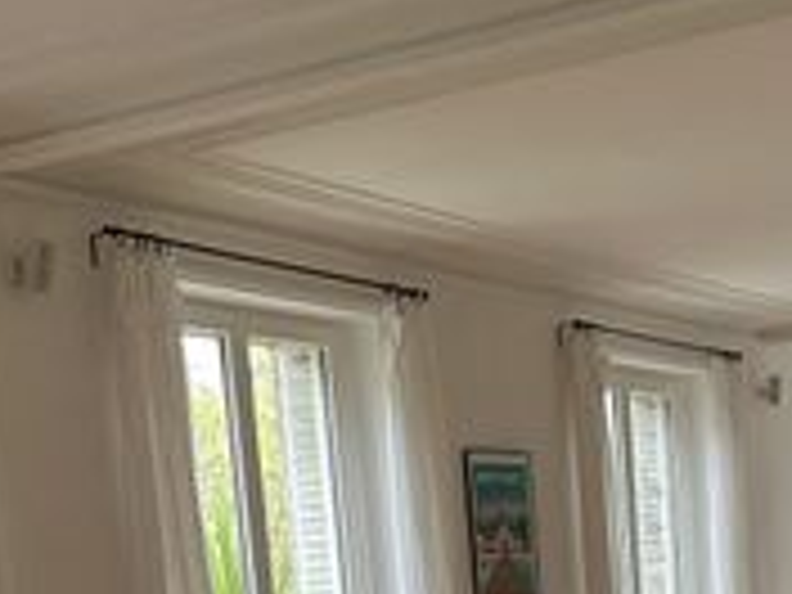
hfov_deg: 23.6
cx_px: 603
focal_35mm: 82
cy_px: 891
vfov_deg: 16.4
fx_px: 1876
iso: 200
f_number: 1.78
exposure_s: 1/121
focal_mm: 6.86
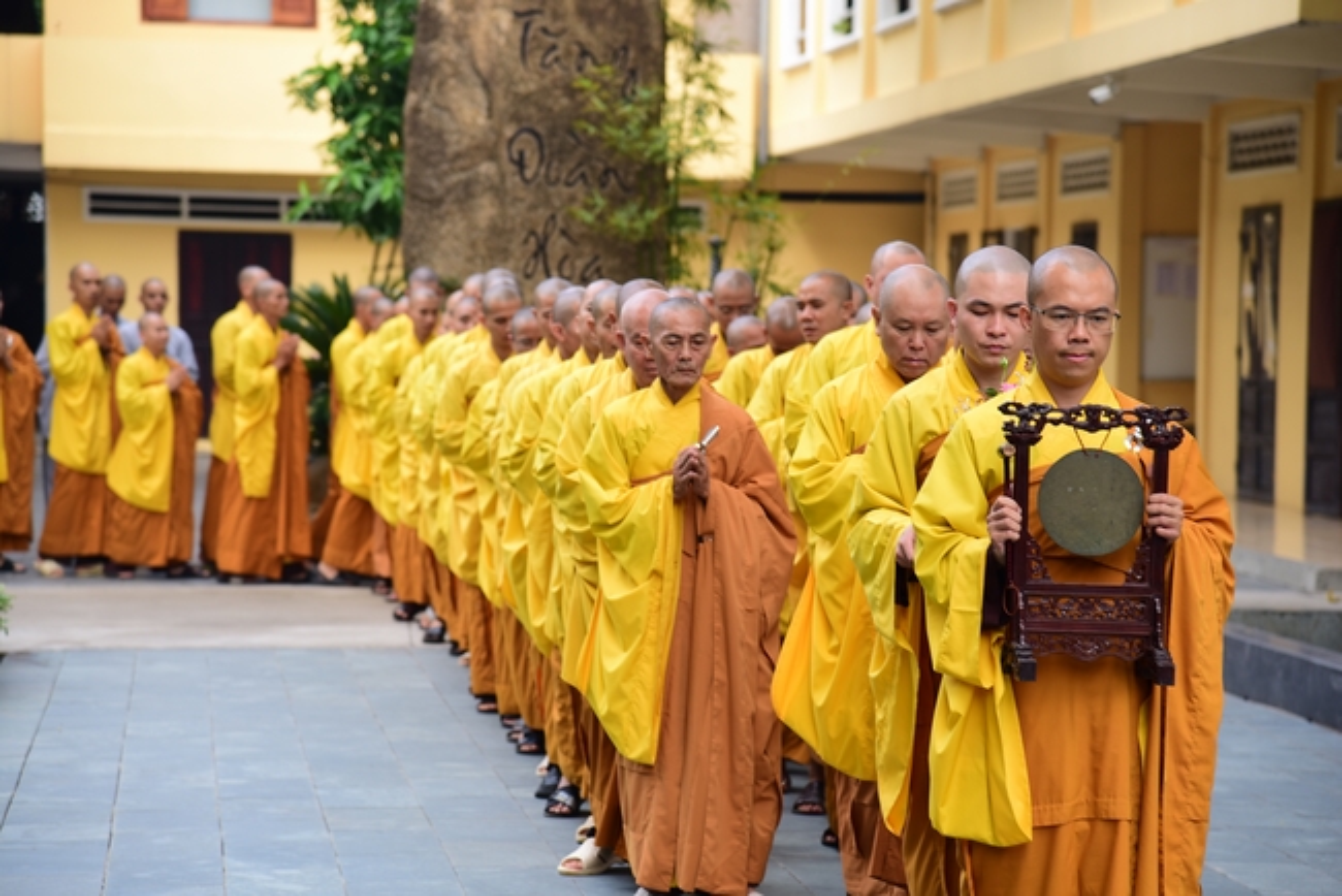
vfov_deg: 11.4
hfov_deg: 17.1
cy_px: 448
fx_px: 4475
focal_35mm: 120
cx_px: 671
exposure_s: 1/80
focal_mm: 120
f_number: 5
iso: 100
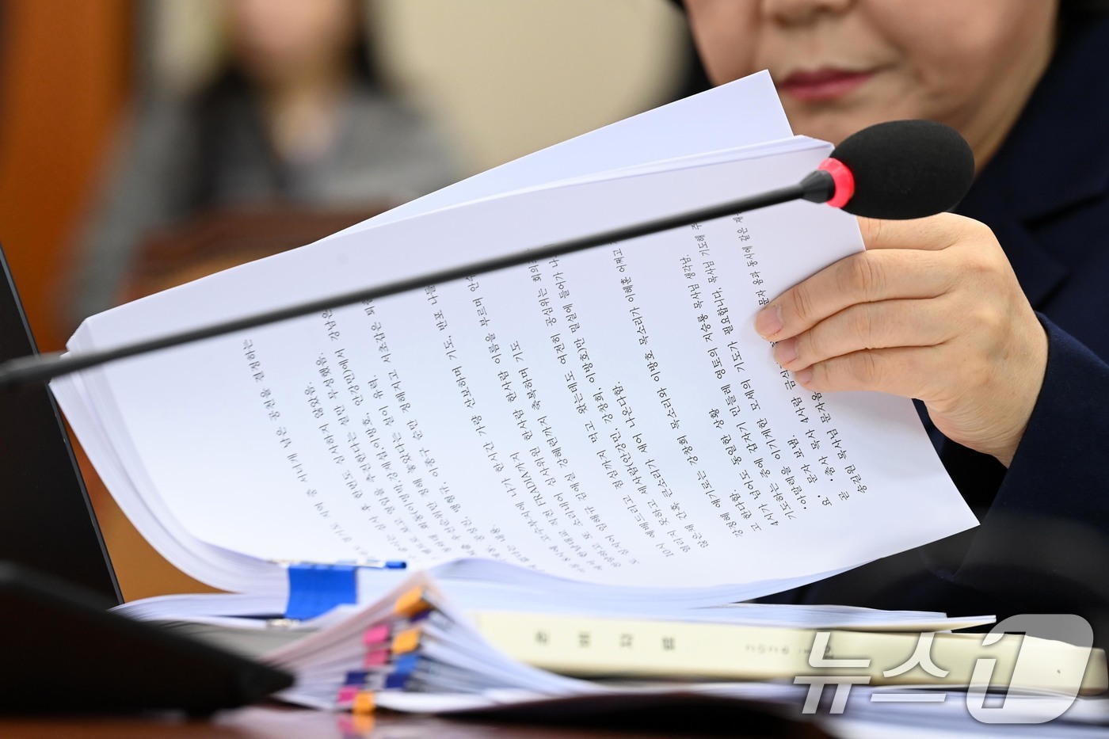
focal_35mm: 200
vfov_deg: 6.9
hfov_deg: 10.3
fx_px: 6160
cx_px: 554
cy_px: 370
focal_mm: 200
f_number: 5.6
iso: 3200
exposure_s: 1/250
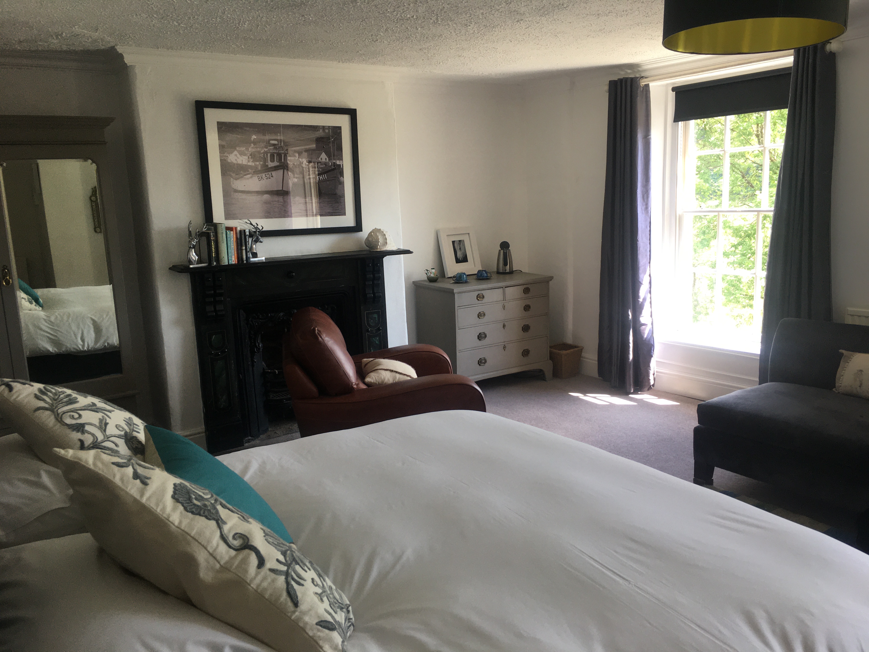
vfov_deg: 48.2
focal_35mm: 29
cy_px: 326
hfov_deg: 61.7
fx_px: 728
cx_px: 434
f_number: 2.2
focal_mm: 4.15
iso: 40
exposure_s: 1/100
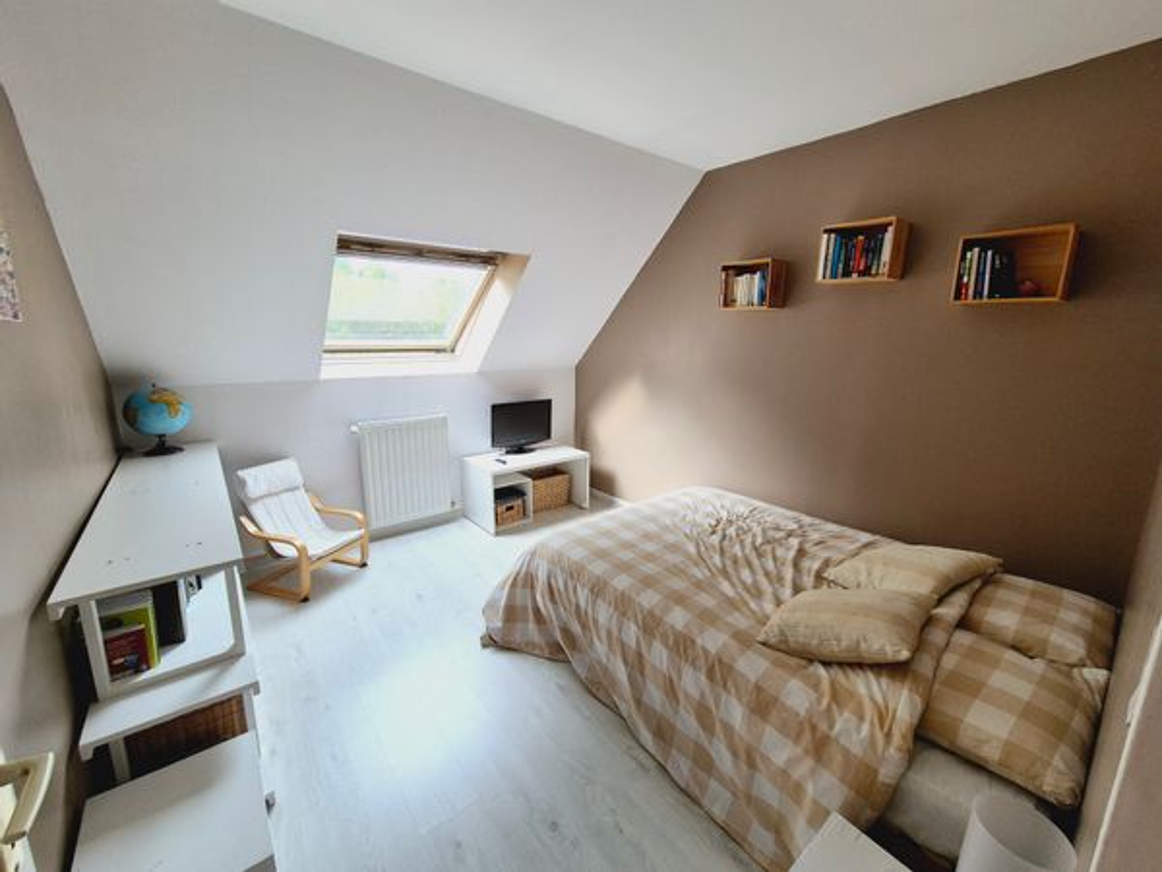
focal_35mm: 13
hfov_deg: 106.2
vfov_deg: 89.9
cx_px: 581
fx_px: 436
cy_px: 436
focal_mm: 2.2
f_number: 2.2
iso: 100
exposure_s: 1/100
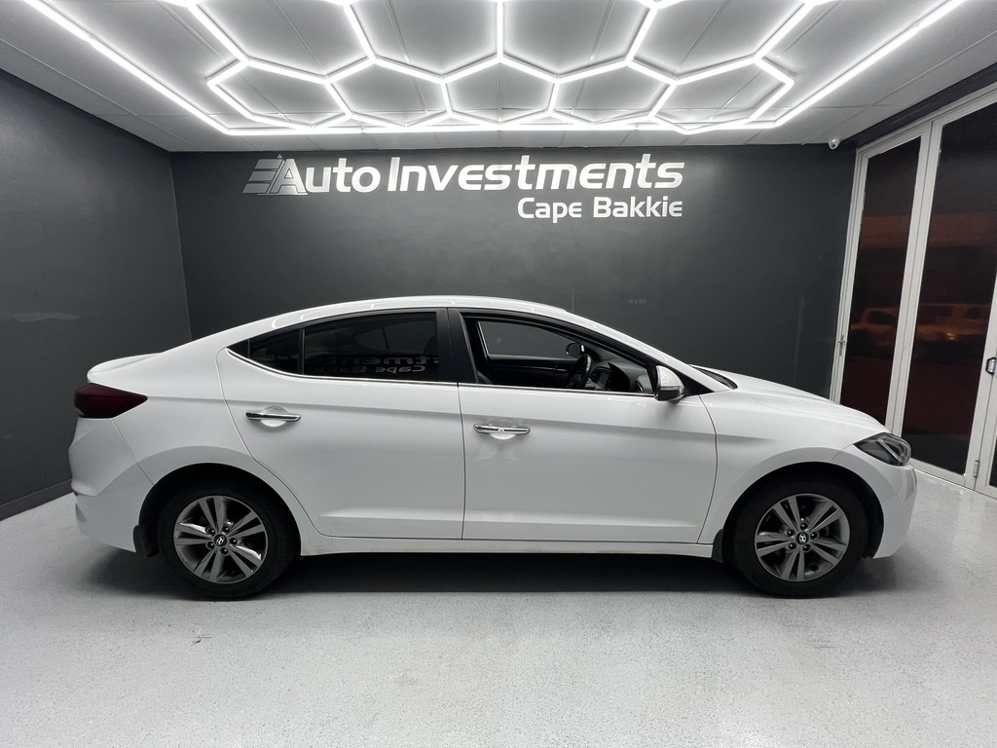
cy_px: 374
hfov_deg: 106.2
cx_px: 498
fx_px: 374
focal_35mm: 13
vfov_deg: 89.9
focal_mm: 1.57
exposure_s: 1/100
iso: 125
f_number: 1.8
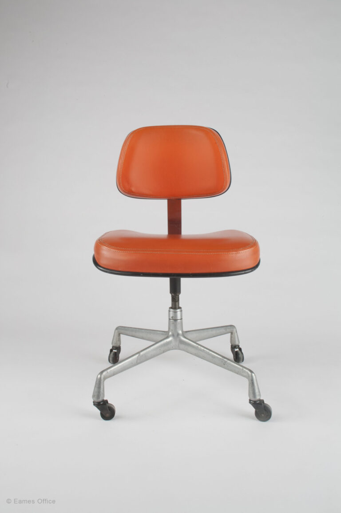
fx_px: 470
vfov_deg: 57.3
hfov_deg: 39.9
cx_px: 170
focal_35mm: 33
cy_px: 256
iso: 250
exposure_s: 1/3
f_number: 16
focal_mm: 22
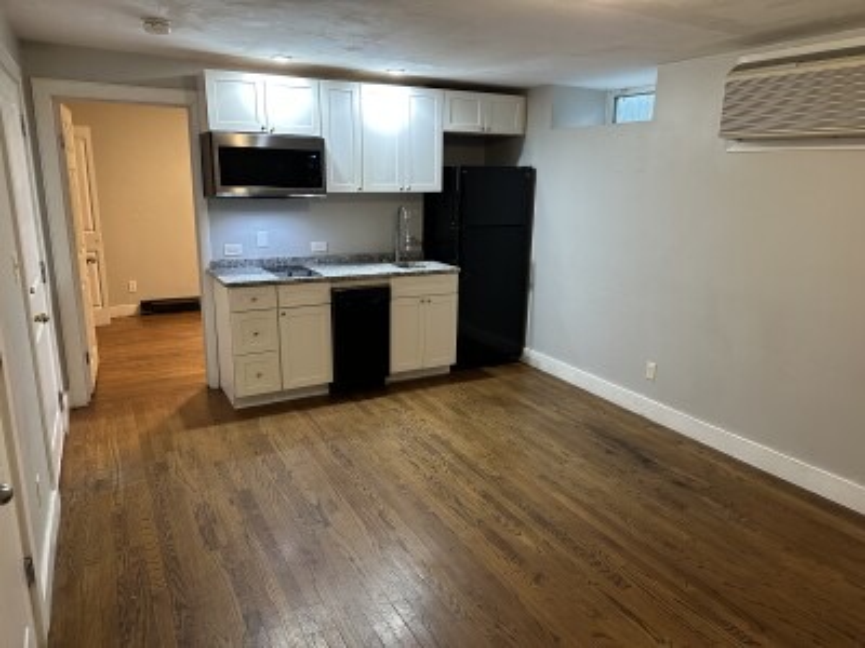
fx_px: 600
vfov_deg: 56.8
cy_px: 324
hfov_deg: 71.6
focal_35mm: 24
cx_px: 432
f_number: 1.78
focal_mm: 6.86
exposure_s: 1/60
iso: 320
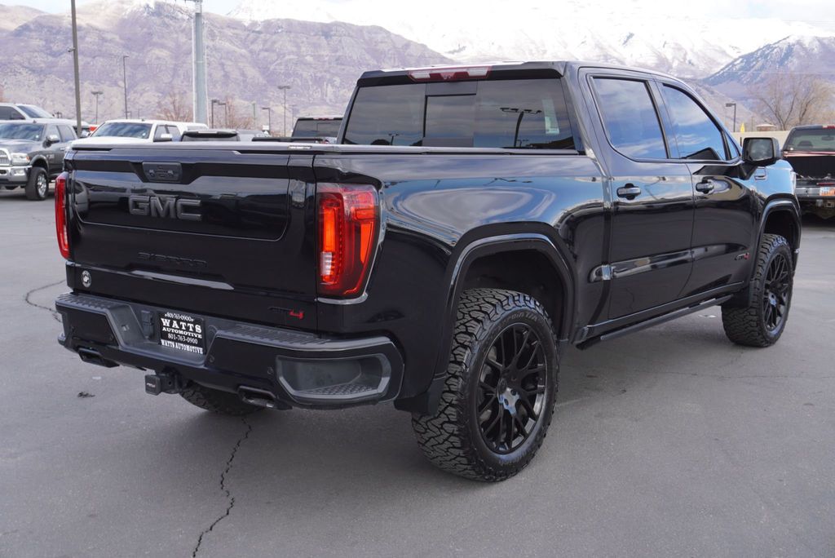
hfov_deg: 47.9
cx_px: 418
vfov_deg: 33.1
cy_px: 279
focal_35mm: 40
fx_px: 940
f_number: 7.1
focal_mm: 27
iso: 100
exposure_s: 1/100
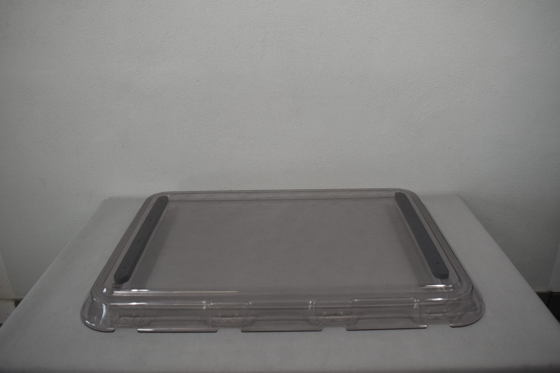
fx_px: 467
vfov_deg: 43.6
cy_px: 186
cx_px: 280
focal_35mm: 30
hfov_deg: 61.9
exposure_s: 1/250
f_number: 5.6
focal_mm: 20
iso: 400
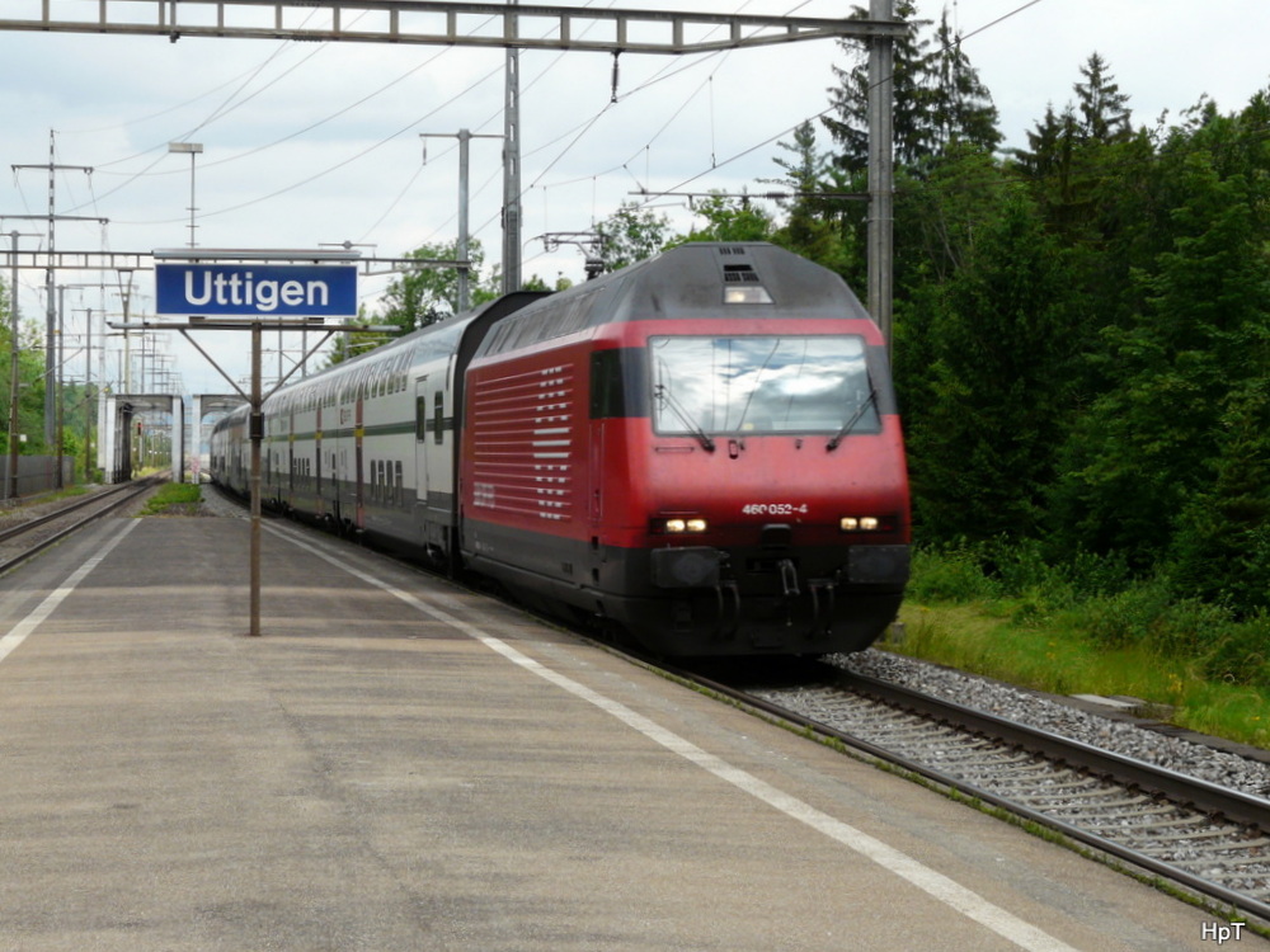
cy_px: 476
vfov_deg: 17.4
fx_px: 3119
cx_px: 635
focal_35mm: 85
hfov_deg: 23.0
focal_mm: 14
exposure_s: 1/250
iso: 100
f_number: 5.6
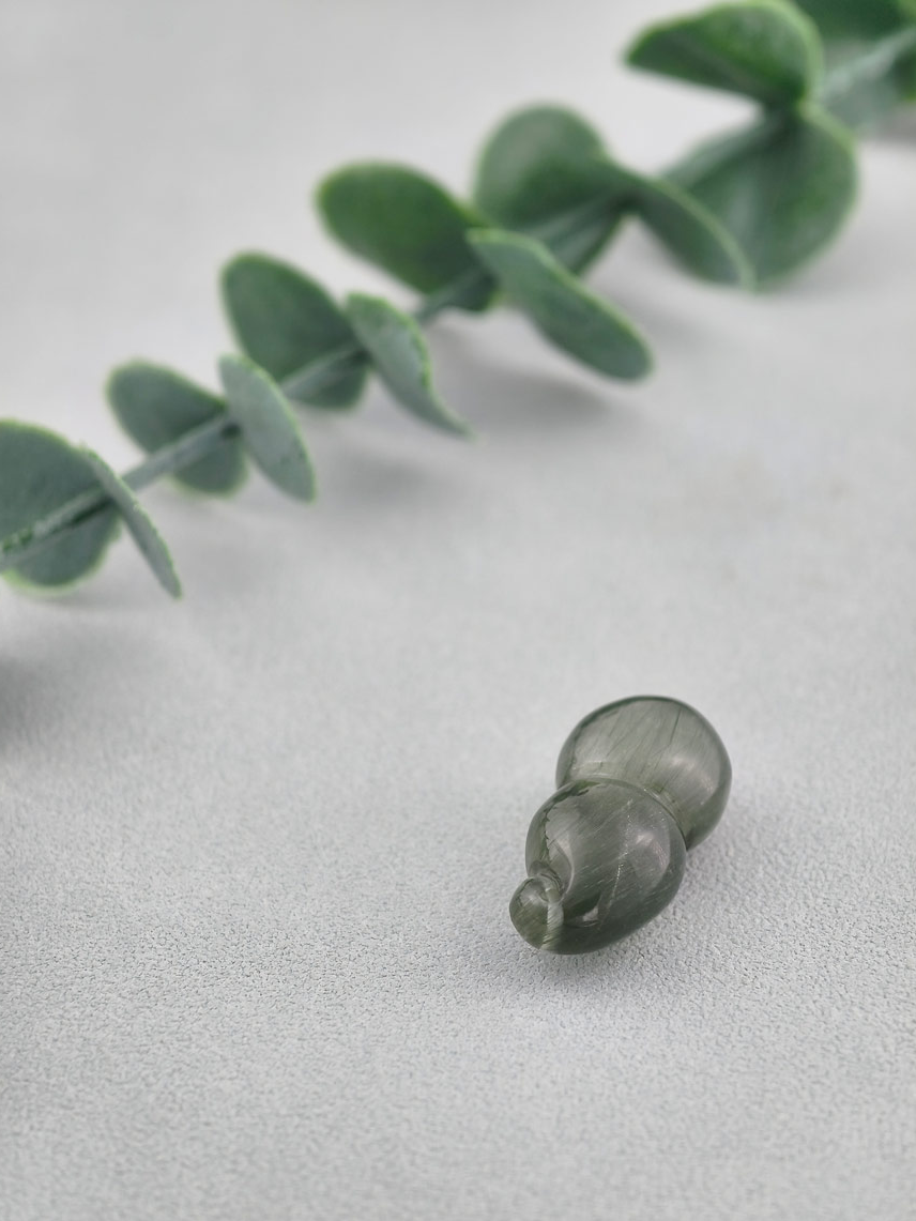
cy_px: 608
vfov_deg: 22.8
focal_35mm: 86
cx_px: 458
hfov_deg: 17.2
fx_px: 3034
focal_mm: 22.48
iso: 125
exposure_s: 1/160
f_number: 2.67
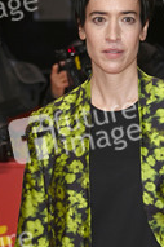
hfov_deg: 6.7
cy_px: 198
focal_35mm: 205
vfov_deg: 10.0
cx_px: 112
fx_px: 1403
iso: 500
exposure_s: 1/160
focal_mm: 98
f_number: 5.6
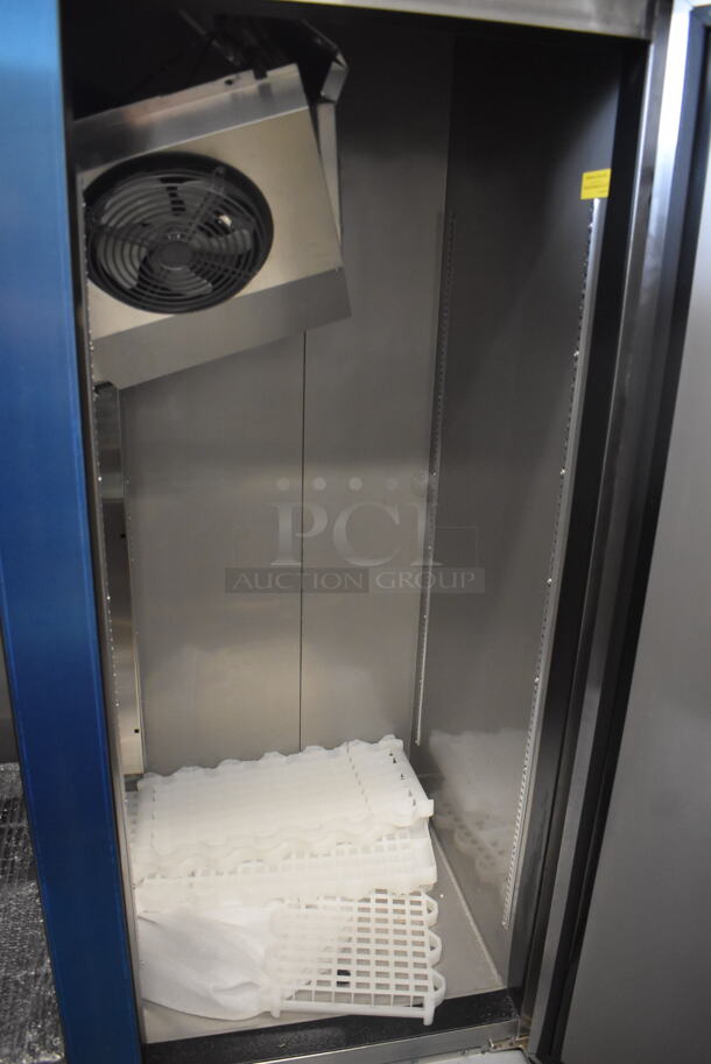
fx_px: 799
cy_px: 532
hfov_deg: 48.0
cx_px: 356
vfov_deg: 67.3
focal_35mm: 27
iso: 2500
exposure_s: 1/125
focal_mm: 18
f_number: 3.5
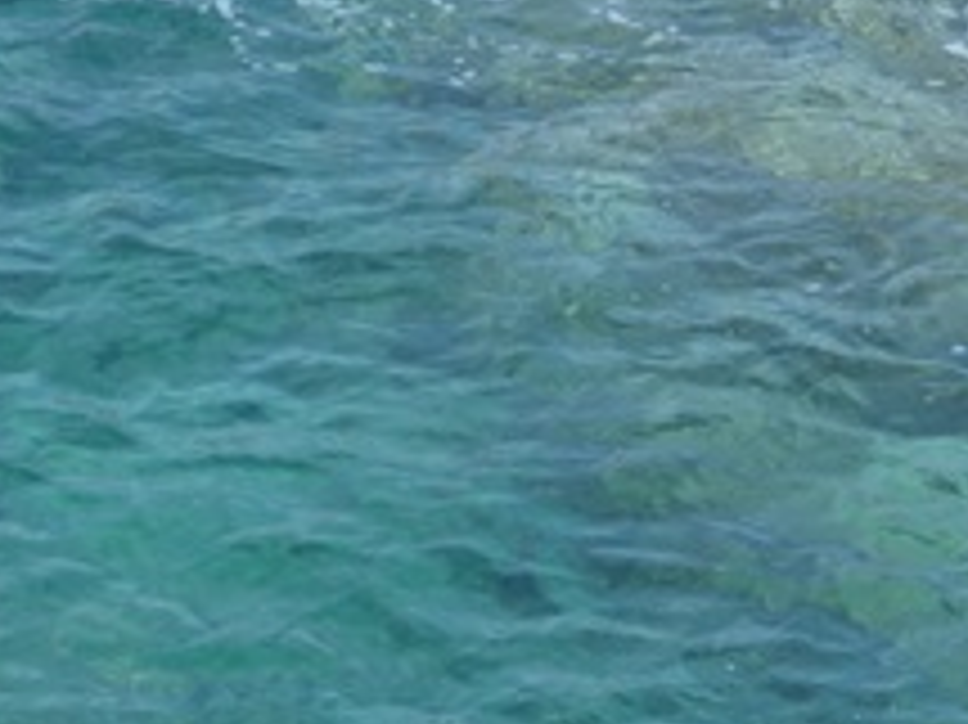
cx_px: 1130
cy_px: -180
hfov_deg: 7.3
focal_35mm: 271
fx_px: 7574
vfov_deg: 5.5
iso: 100
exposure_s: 1/640
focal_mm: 16.5
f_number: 3.4
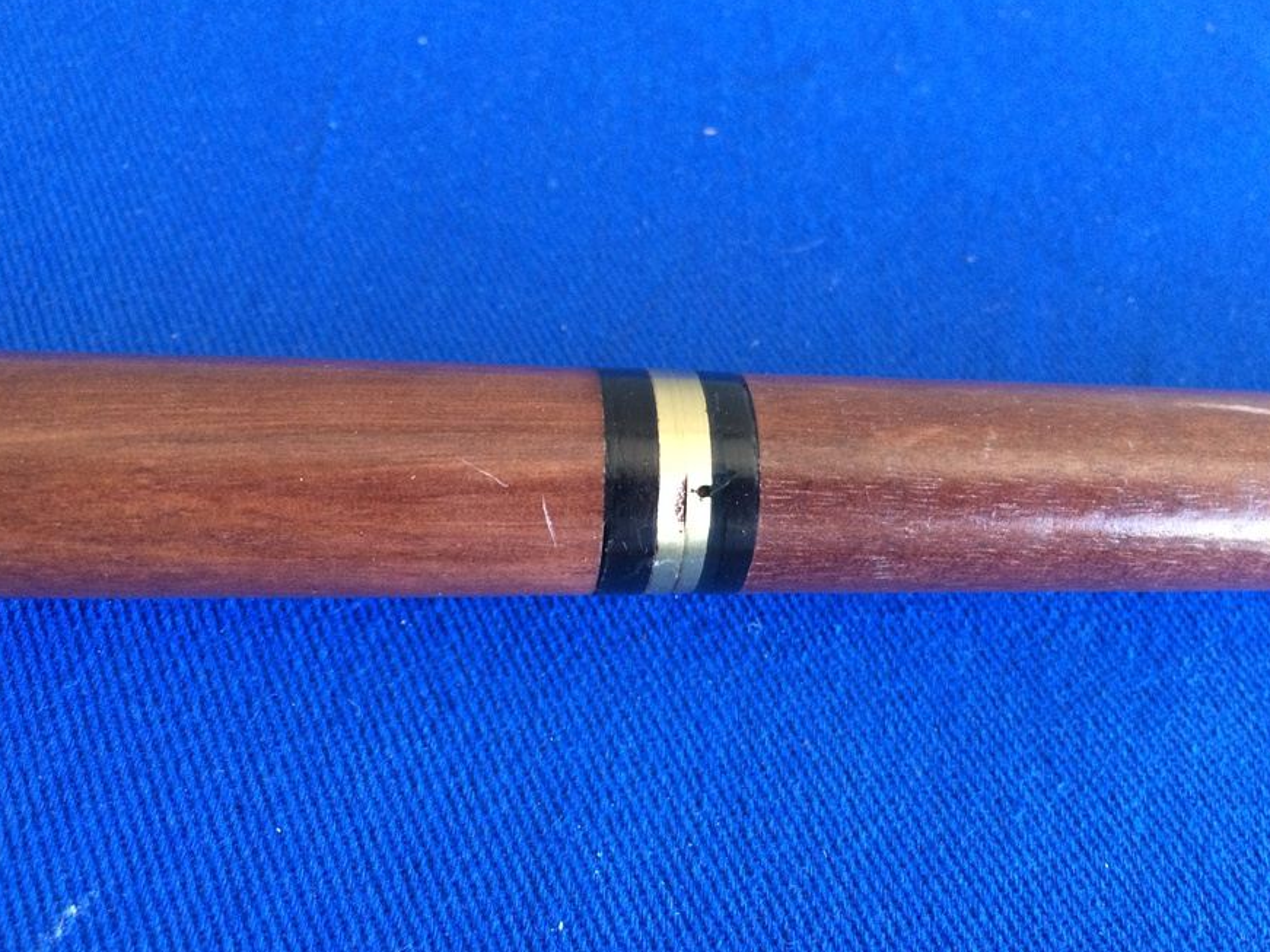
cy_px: 475
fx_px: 1137
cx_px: 640
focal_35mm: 31
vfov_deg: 45.4
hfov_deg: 58.4
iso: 320
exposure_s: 1/30
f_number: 2.2
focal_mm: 4.12
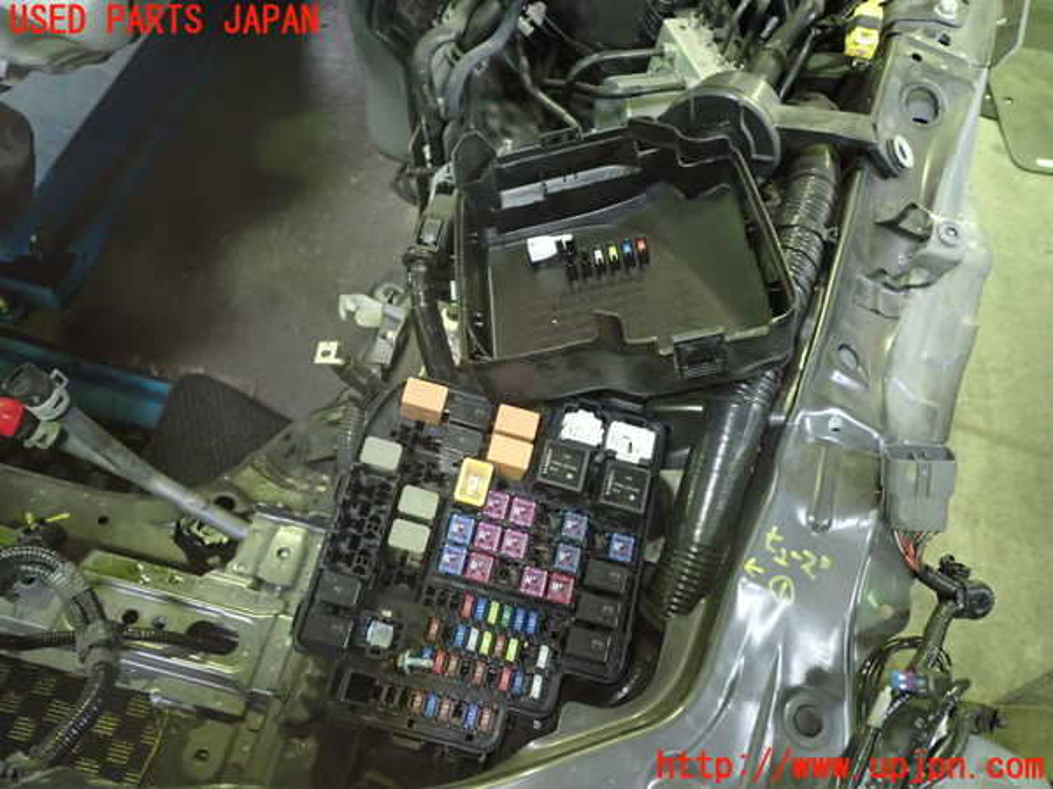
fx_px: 913
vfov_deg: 46.8
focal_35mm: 30
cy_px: 394
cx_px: 526
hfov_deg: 60.0
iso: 800
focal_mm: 5.4
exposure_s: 1/25
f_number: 2.3
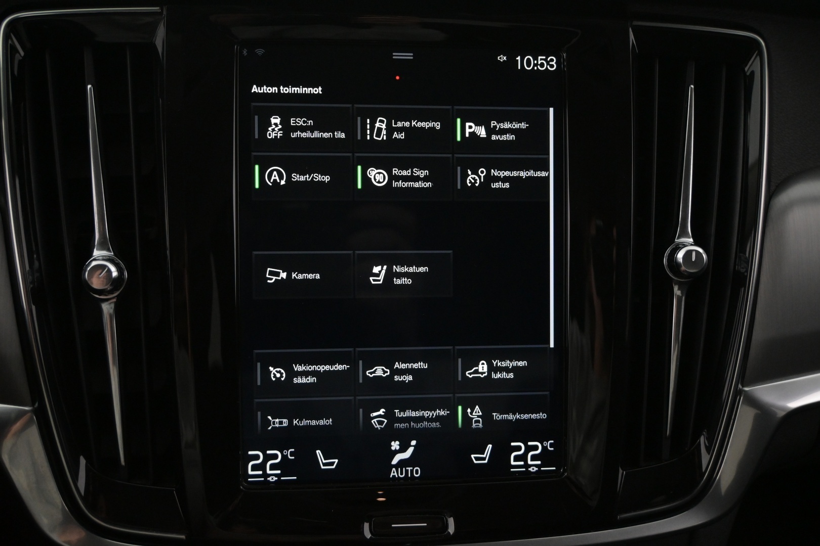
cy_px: 273
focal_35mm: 36
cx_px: 410
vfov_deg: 36.9
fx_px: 820
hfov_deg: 53.1
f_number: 4.2
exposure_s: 1/60
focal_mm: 24
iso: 2500
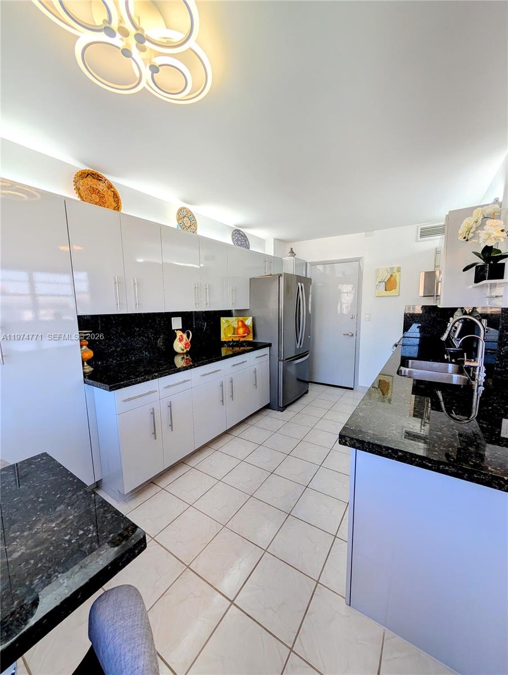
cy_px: 338
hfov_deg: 94.6
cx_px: 254
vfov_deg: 110.5
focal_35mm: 12
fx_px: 234
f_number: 1.7
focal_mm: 2.02
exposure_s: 1/450
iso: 43
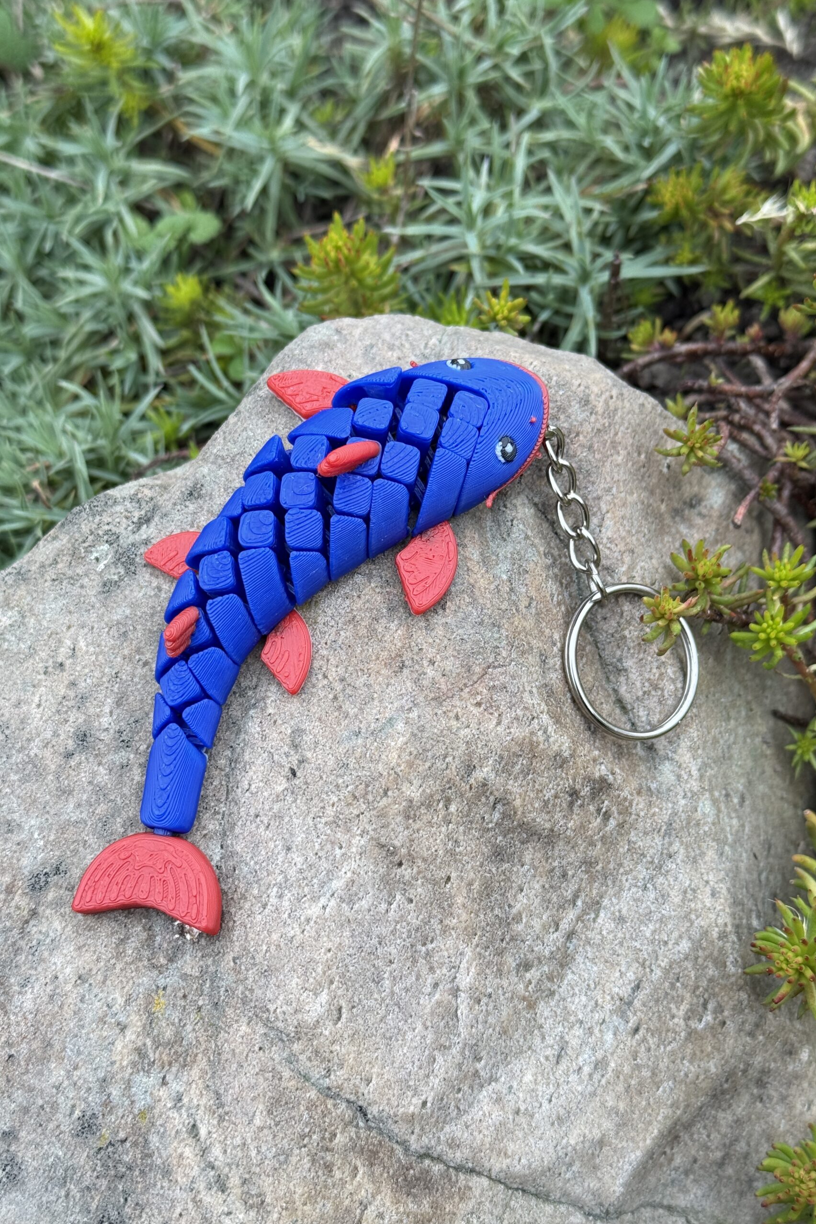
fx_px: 1700
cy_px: 612
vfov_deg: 39.6
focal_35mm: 50
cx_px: 398
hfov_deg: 27.0
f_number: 1.78
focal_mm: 6.76
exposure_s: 1/363
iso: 64
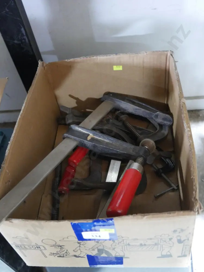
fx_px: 306
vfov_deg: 47.8
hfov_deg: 36.8
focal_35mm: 39
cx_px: 102
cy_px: 139
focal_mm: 19
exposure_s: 1/15
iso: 3200
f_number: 4.1
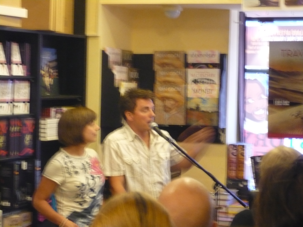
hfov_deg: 19.1
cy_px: 114
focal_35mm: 103
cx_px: 152
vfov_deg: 14.4
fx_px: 902
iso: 400
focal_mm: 17
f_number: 4.9
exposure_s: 1/6
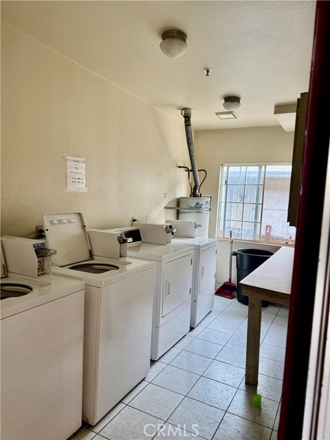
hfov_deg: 56.8
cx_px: 165
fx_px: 305
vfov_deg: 71.6
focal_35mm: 24
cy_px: 220
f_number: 1.78
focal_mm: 6.76
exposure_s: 1/120
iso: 200
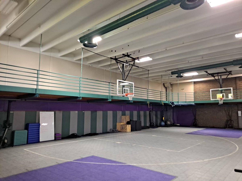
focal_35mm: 25
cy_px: 90
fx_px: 175
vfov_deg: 54.9
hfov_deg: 69.4
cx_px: 121
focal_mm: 4.6
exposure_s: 1/24
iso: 320
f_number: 2
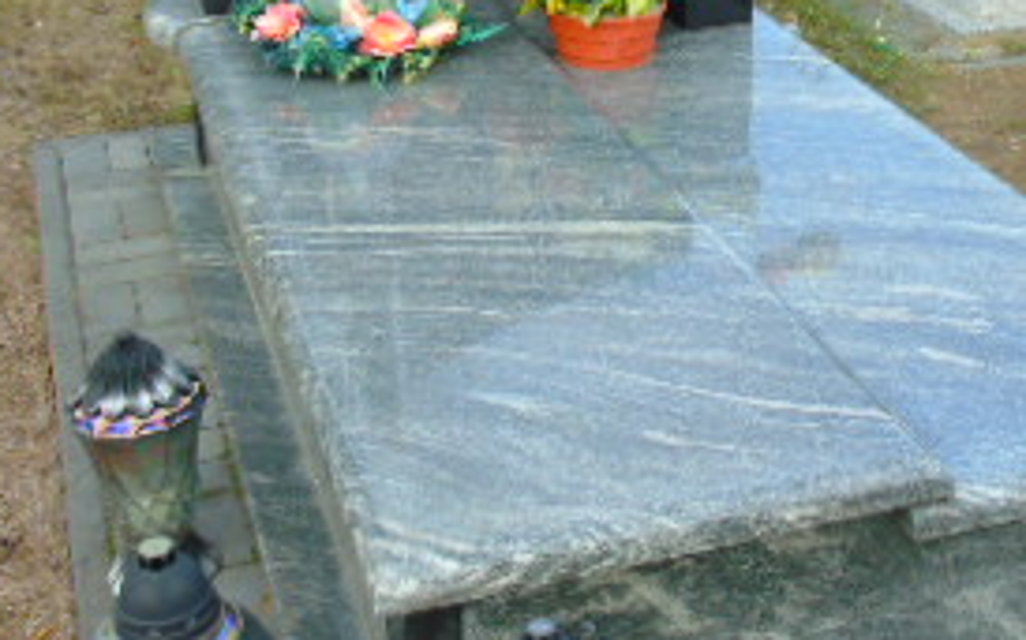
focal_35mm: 62
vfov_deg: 20.7
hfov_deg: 32.7
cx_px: 670
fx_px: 1733
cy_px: 135
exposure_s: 1/160
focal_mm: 4.4
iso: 80
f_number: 3.4
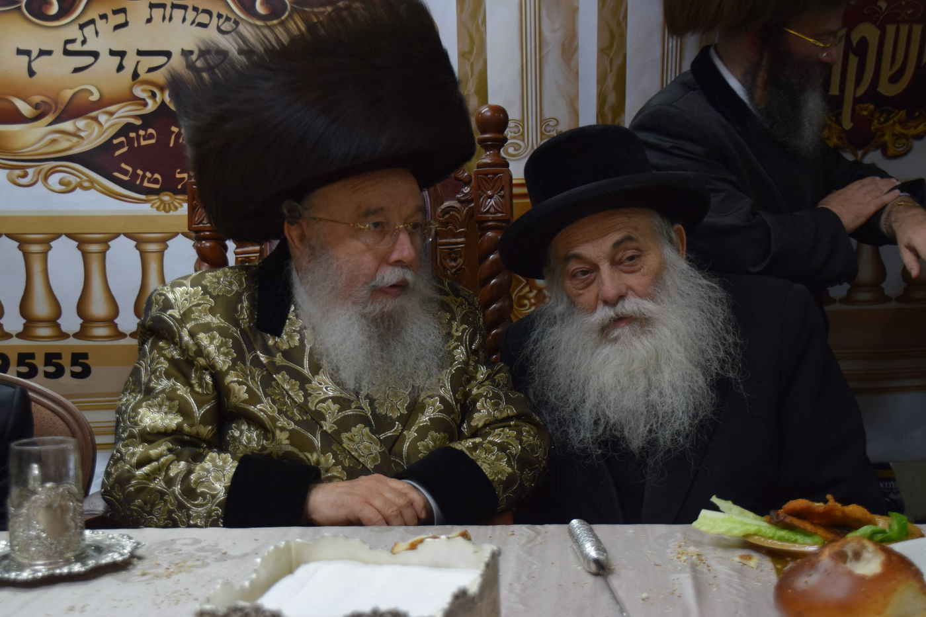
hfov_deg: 37.9
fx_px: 1350
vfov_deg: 25.7
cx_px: 463
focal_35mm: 52
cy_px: 308
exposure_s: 1/60
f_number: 4.5
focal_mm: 35
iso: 1250
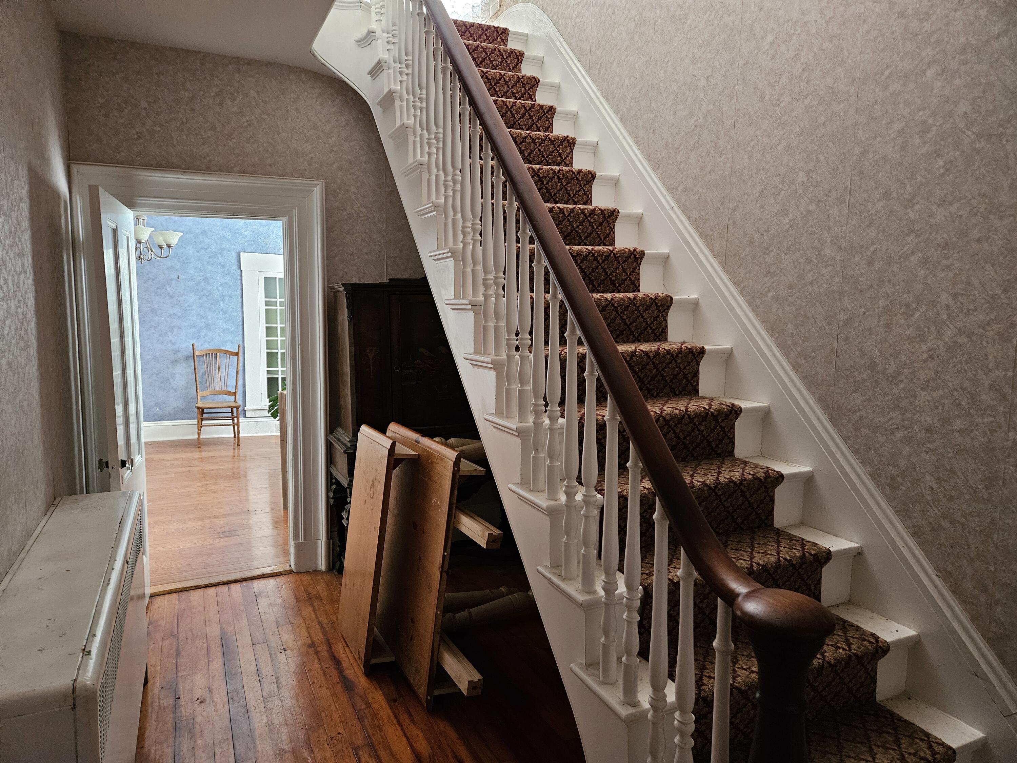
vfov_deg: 58.9
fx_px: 676
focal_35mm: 23
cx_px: 508
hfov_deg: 73.9
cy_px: 382
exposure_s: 1/40
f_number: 1.8
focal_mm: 5.4
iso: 640
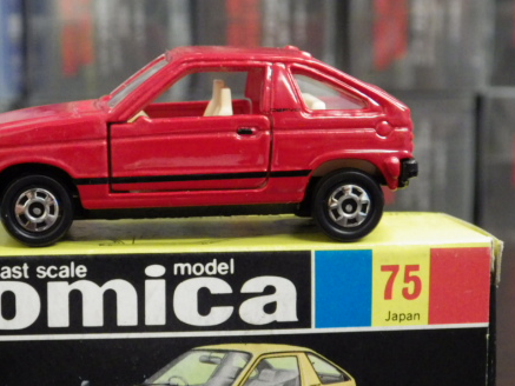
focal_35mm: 104
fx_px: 1548
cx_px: 181
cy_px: 273
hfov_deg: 18.8
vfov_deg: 14.2
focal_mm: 12.8
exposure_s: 1/25
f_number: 4.2
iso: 800
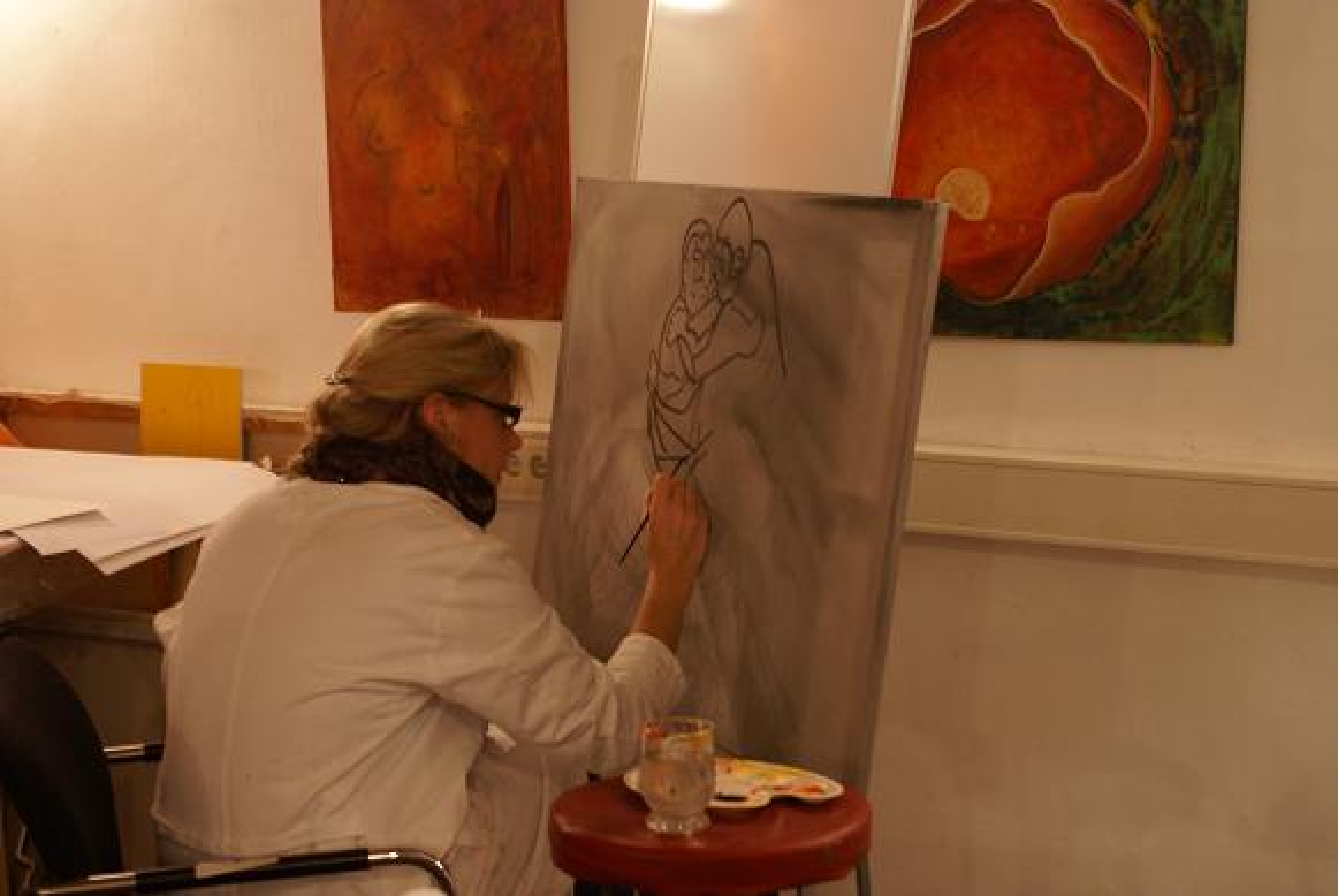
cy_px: 448
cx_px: 669
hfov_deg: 37.8
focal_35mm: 52
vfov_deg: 25.8
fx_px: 1954
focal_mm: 35
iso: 400
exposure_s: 1/10
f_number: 5.6
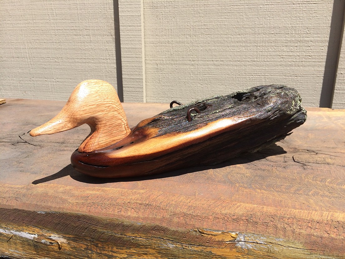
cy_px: 130
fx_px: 299
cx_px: 172
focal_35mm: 30
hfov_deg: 60.0
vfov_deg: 46.8
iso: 40
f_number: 2.2
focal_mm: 4.1
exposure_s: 1/1786
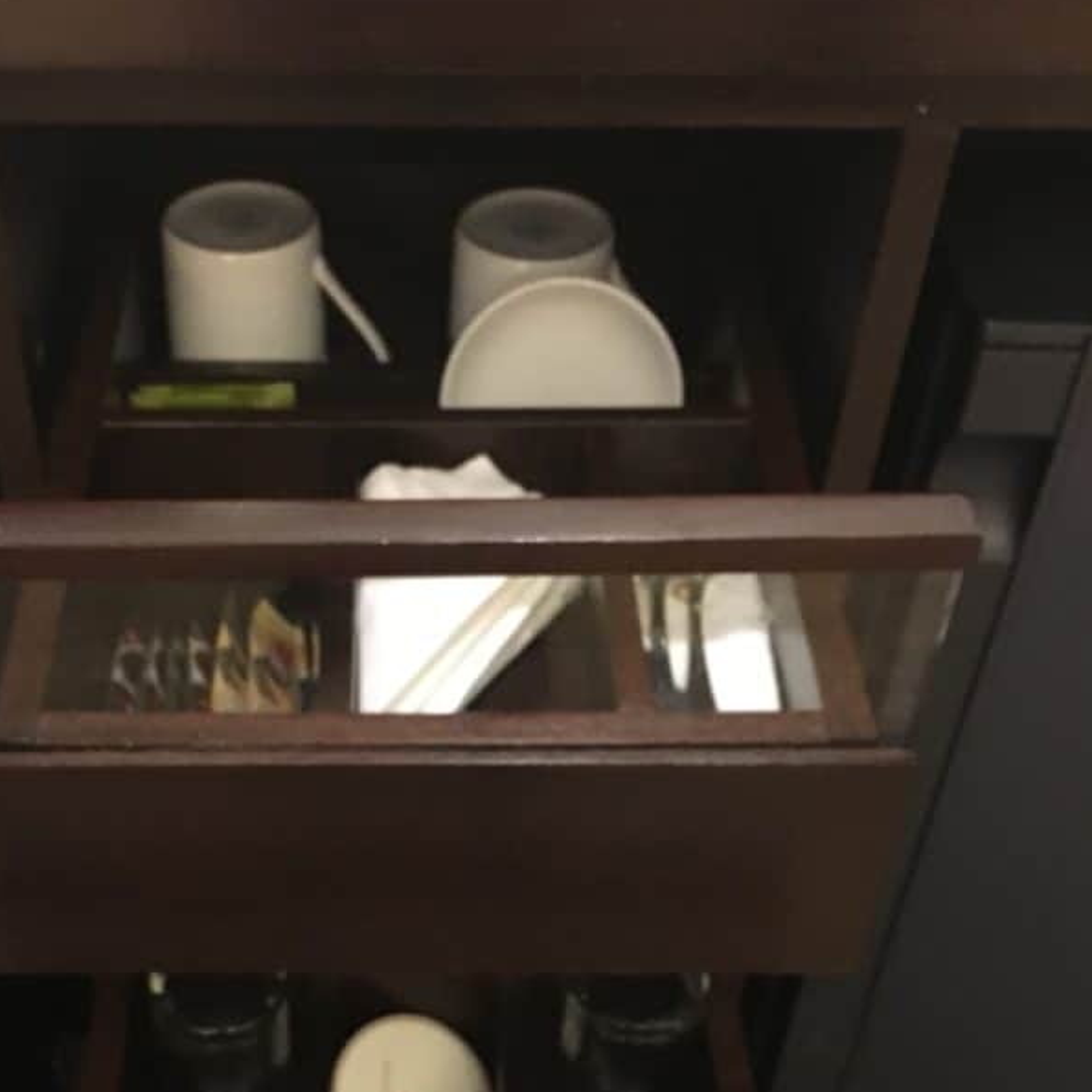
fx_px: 1642
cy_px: 909
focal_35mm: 46
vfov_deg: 35.3
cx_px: 375
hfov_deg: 36.5
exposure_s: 1/17
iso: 500
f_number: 2.2
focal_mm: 4.15
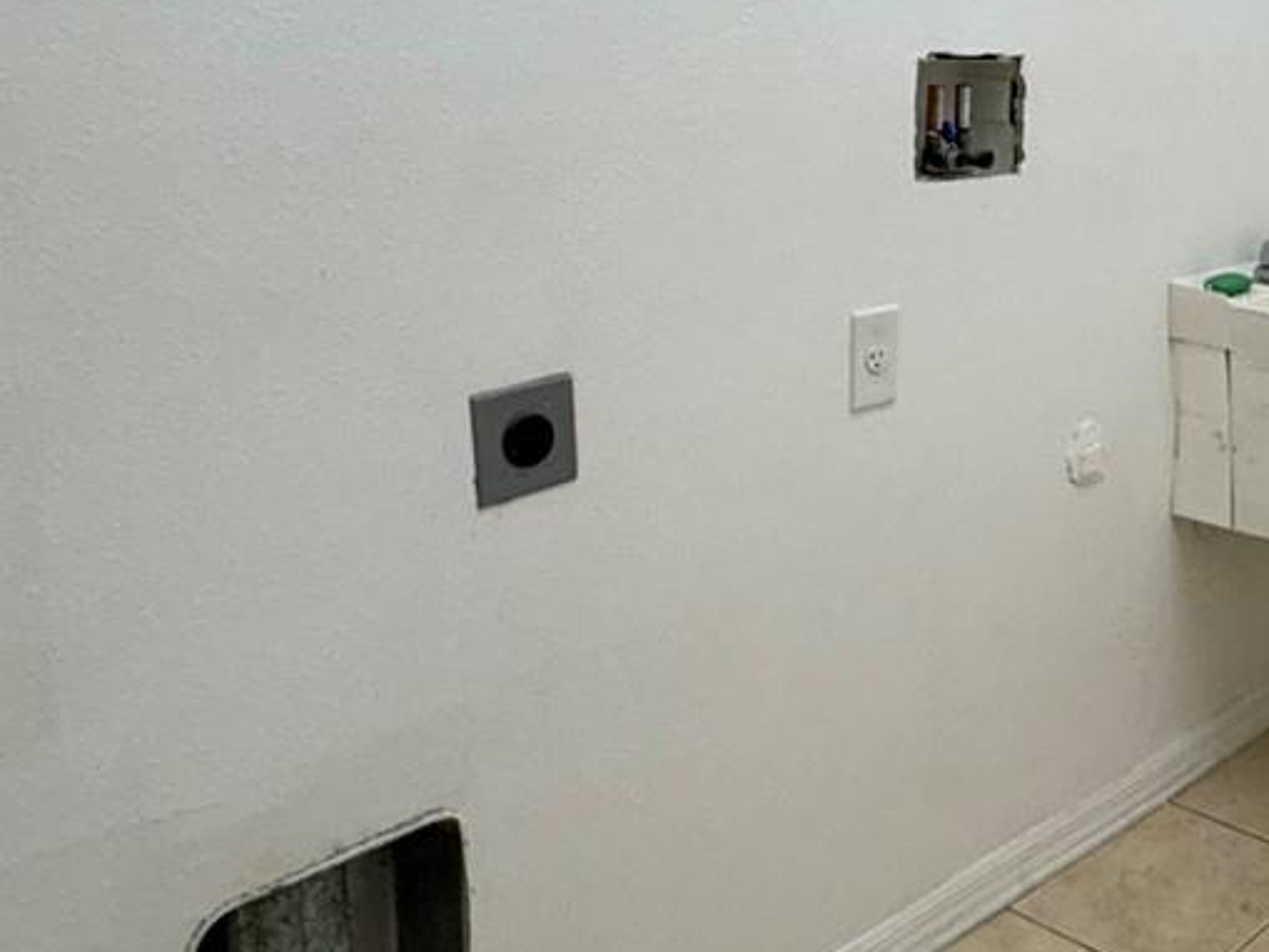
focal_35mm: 44
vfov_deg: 32.2
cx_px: 1077
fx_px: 1613
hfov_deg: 40.5
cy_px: 224
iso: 80
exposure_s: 1/120
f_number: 2.2
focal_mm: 2.22
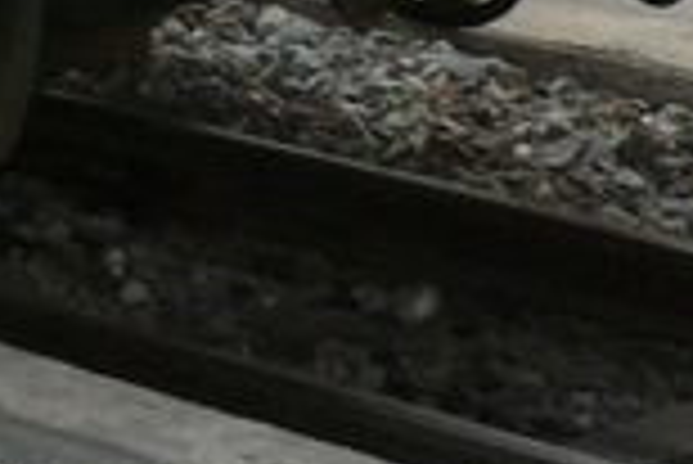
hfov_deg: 8.3
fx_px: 4297
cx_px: -1107
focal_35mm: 223
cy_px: -1023
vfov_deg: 5.7
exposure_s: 1/40
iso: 200
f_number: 2.8
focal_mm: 5.4
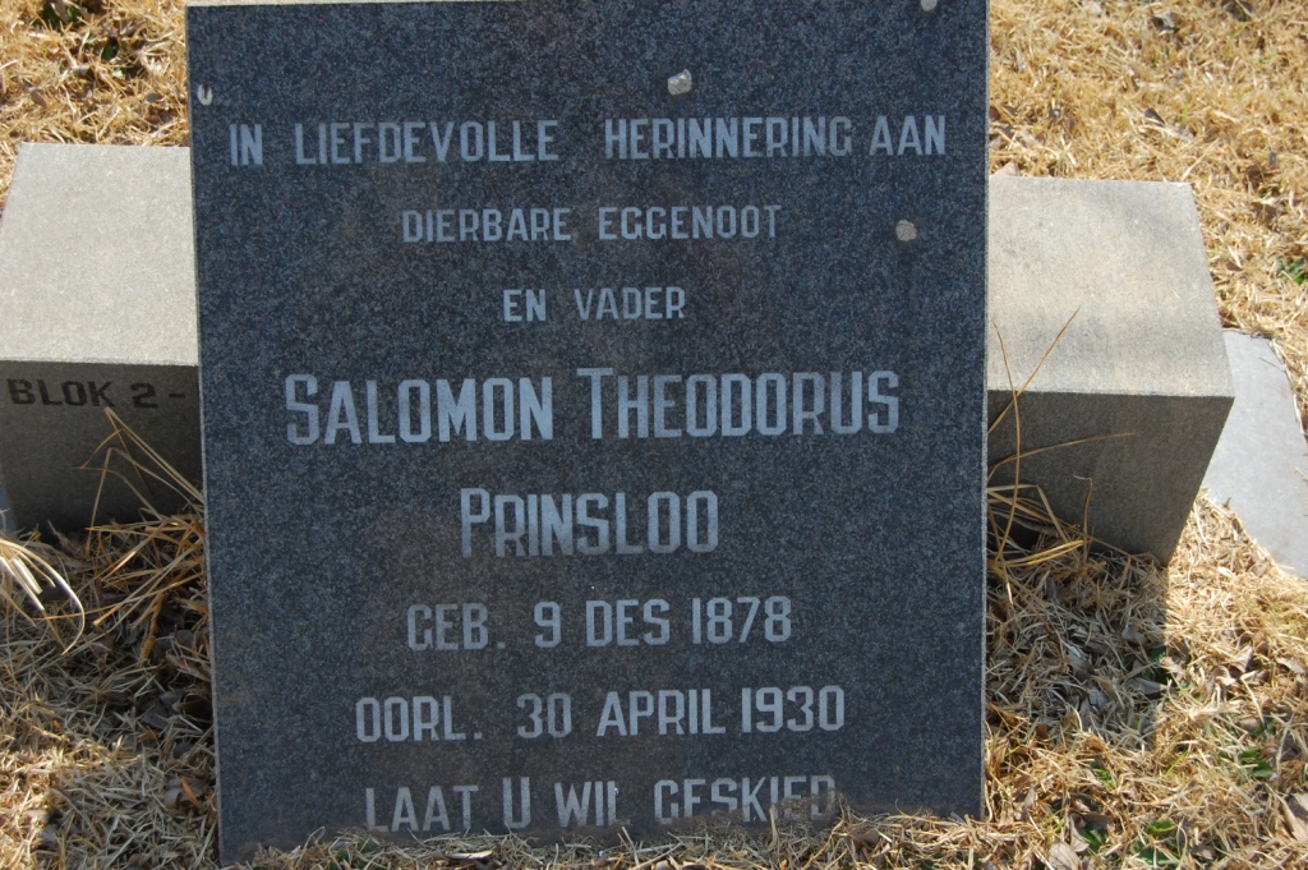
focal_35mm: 60
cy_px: 435
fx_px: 2178
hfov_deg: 33.4
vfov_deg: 22.6
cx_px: 654
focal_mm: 40
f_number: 7.1
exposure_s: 1/500
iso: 400
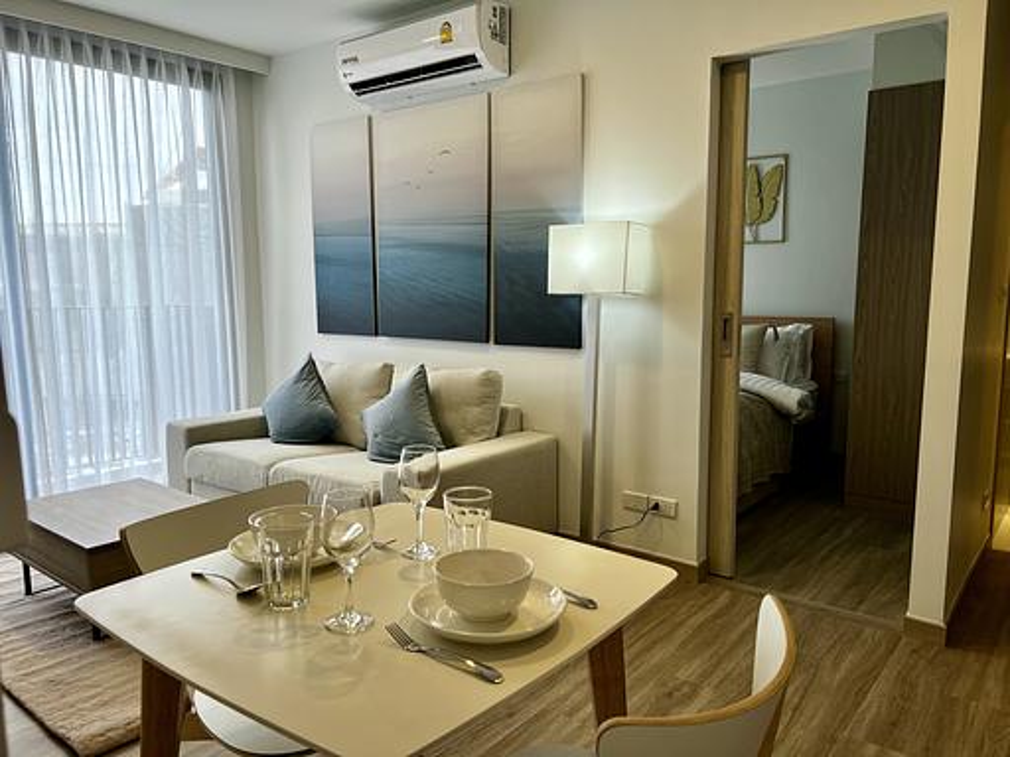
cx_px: 505
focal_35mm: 26
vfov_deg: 53.1
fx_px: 759
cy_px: 378
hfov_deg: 67.3
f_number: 1.5
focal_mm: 5.7
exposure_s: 1/102
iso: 32
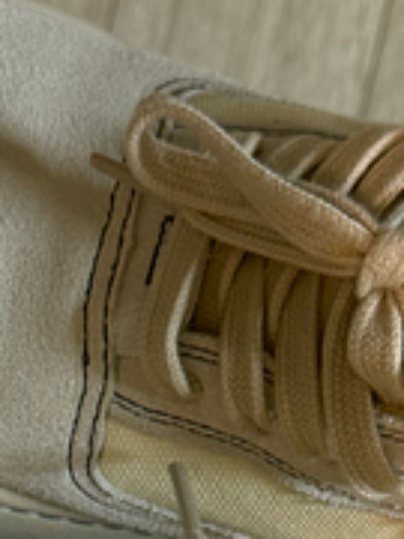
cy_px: 665
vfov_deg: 18.5
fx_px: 1556
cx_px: 148
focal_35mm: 100
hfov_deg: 14.8
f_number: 1.78
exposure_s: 1/60
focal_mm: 6.76
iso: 200
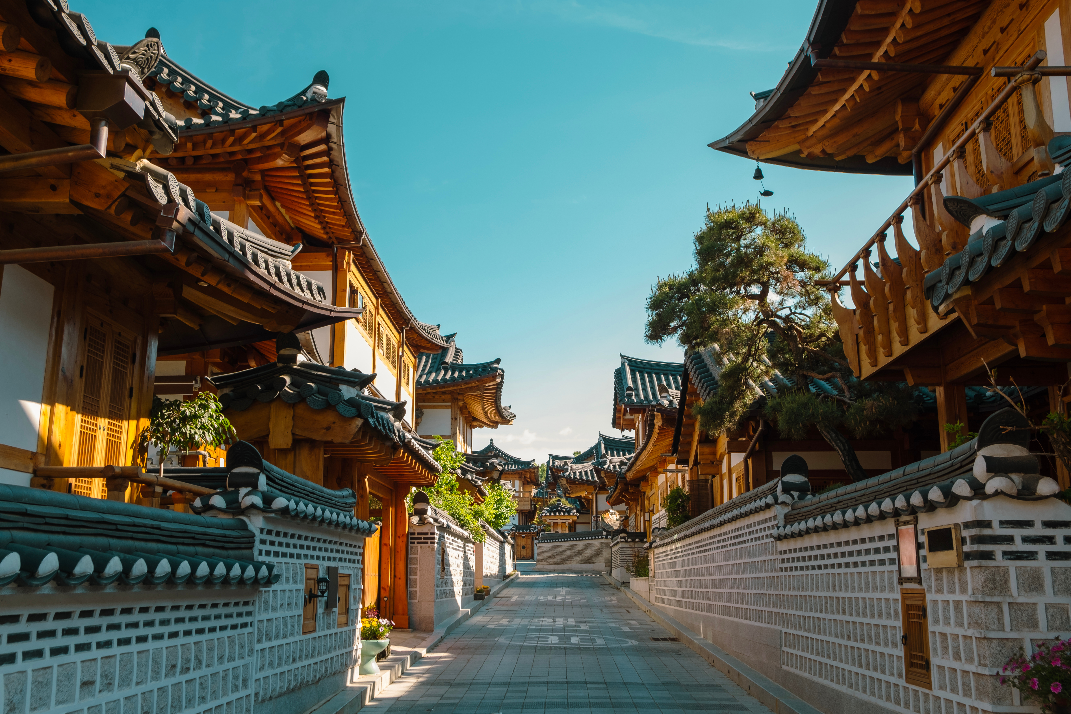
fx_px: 1041
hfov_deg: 54.4
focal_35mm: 35
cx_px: 536
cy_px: 357
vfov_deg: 37.9
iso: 100
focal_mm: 23
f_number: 6.4
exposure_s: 1/140
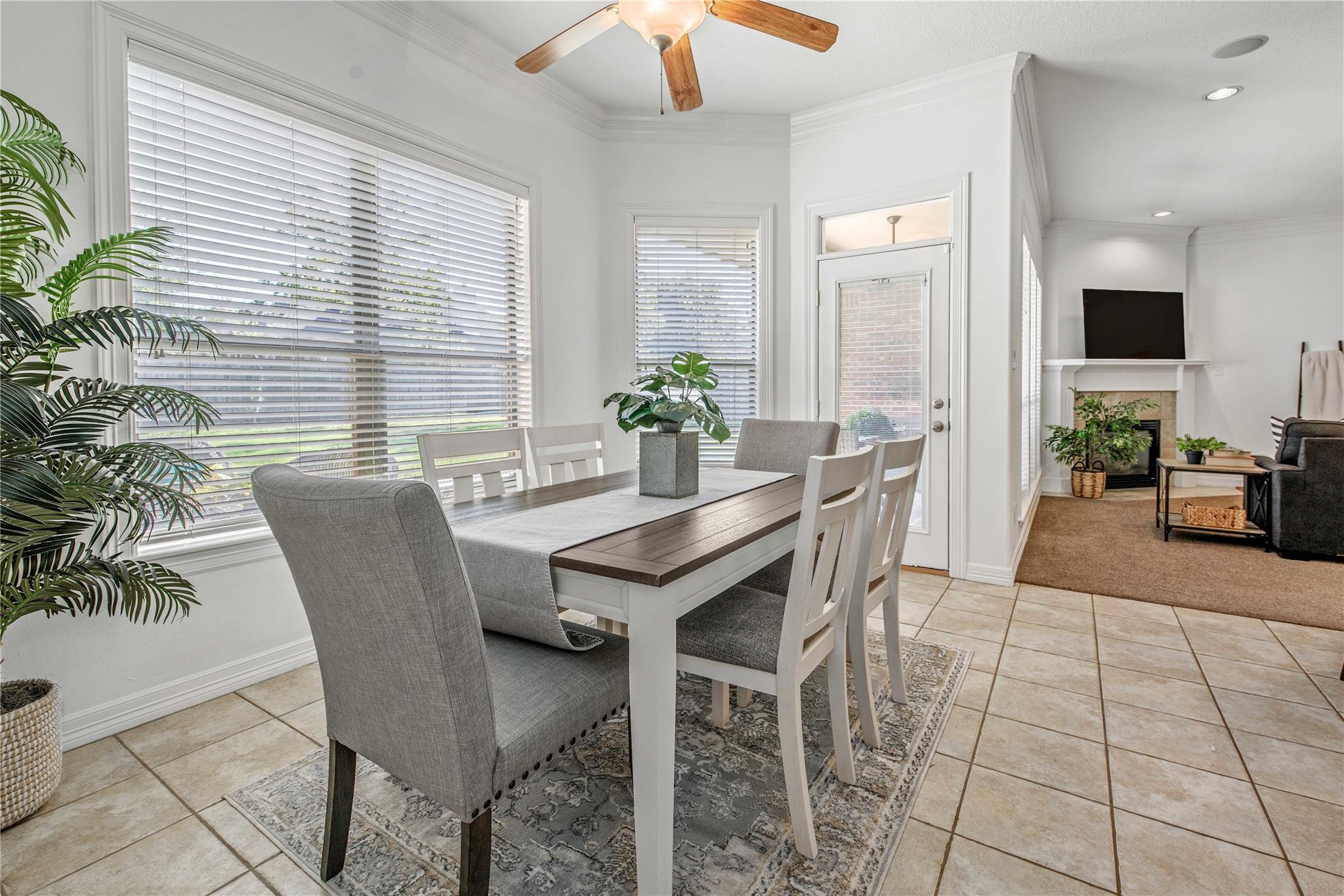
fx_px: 560
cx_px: 672
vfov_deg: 77.3
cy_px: 448
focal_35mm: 15
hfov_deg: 100.4
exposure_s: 1/8
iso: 250
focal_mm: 15
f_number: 7.1
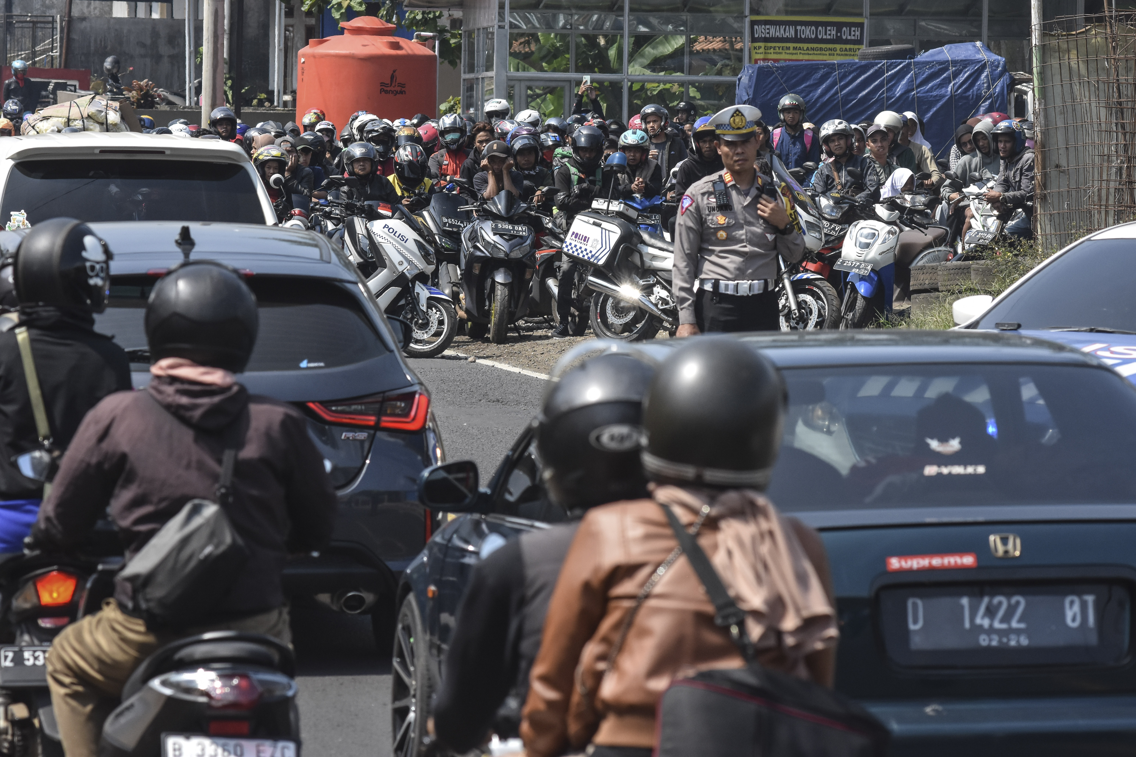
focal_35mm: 202
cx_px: 568
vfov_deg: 6.8
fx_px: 6390
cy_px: 378
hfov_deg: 10.2
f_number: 7.1
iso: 800
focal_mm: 135
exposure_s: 1/1250
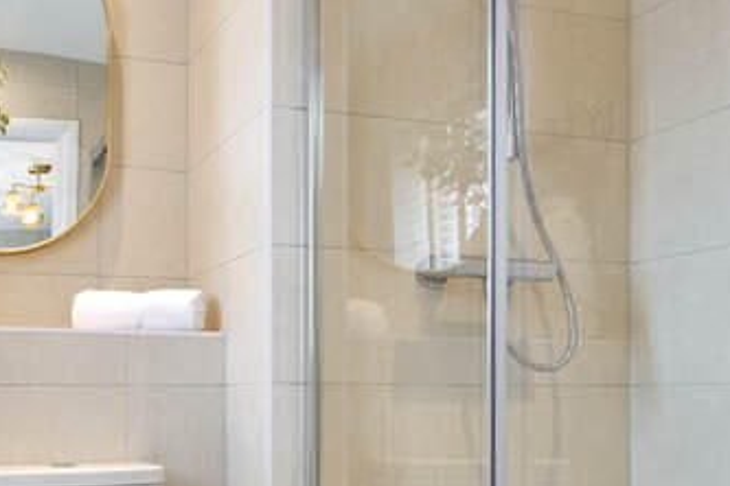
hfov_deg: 43.7
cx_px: 167
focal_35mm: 43
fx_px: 872
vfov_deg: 30.4
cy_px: 393
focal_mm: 14
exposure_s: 1/6
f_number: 10
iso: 100
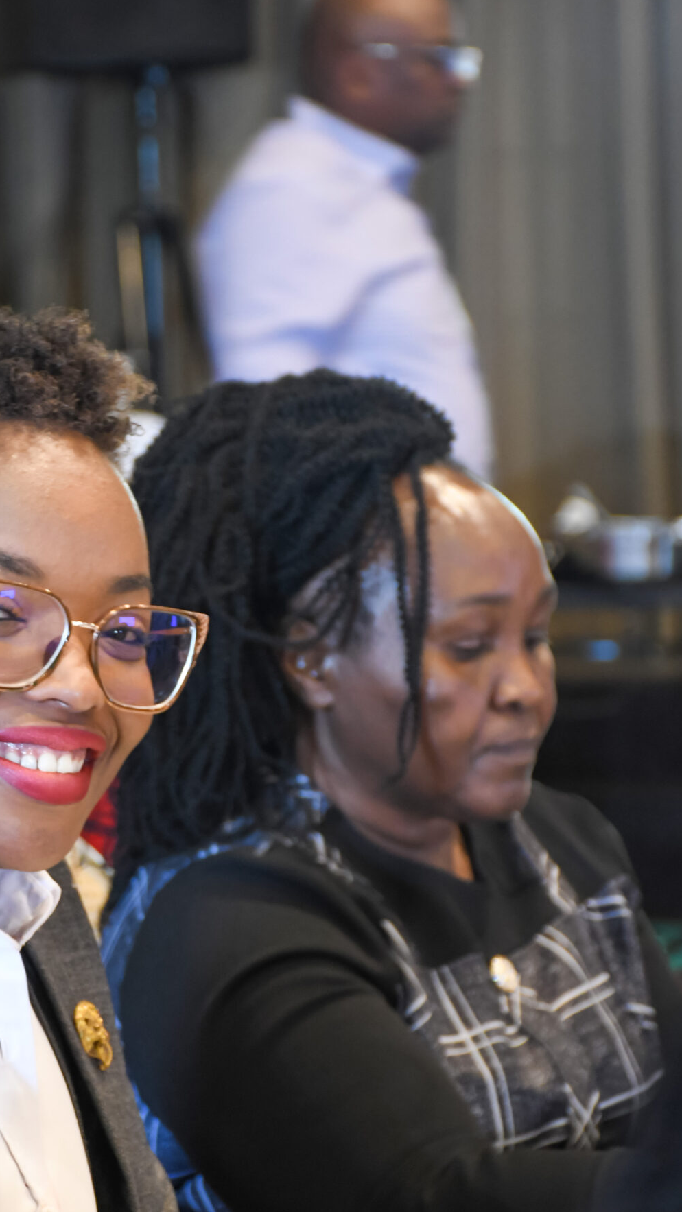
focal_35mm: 170
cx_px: 122
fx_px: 5465
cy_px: 666
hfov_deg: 7.1
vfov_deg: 12.7
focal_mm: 75
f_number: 5
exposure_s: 1/15
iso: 1600
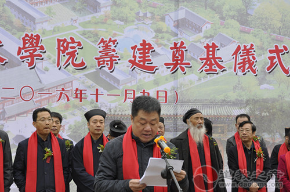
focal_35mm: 75
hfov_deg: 27.0
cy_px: 96
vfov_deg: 18.1
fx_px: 603
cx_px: 145
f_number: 9
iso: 400
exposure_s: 1/80
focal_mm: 50
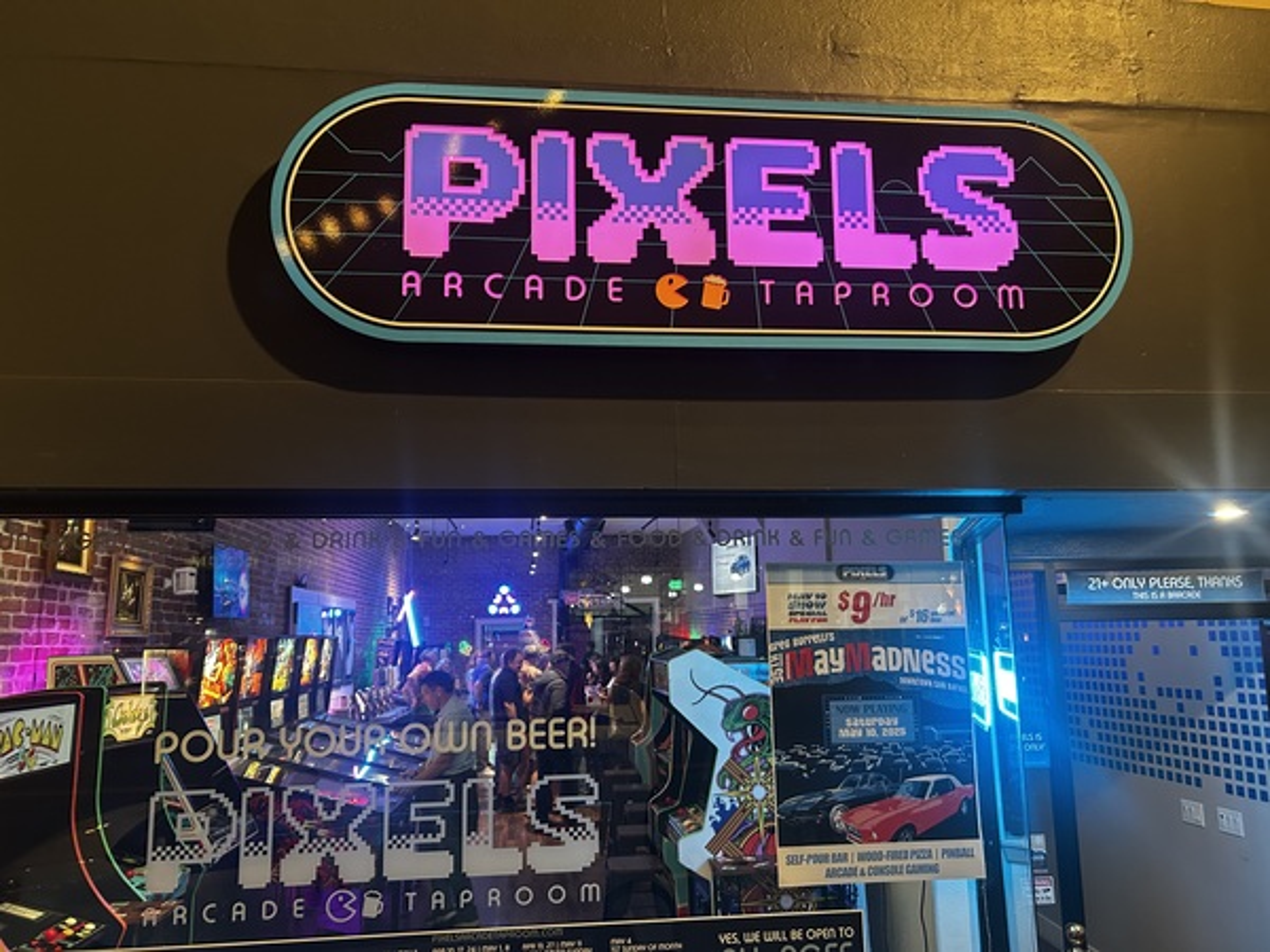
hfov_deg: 67.3
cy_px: 476
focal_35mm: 26
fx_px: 954
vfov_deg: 53.1
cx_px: 635
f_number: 1.5
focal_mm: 5.7
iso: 400
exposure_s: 1/42
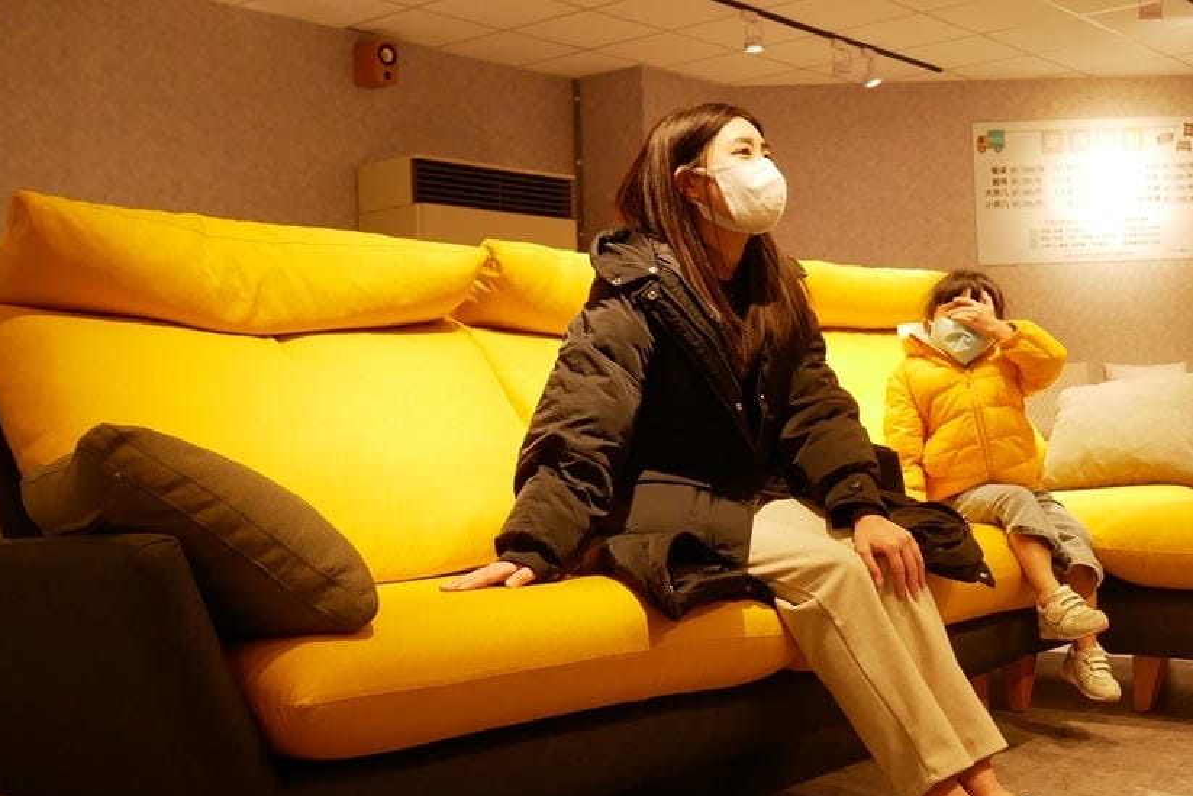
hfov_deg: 53.7
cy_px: 511
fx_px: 1160
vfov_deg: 37.6
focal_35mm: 35
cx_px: 765
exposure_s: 1/60
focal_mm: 12
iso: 500
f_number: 3.5
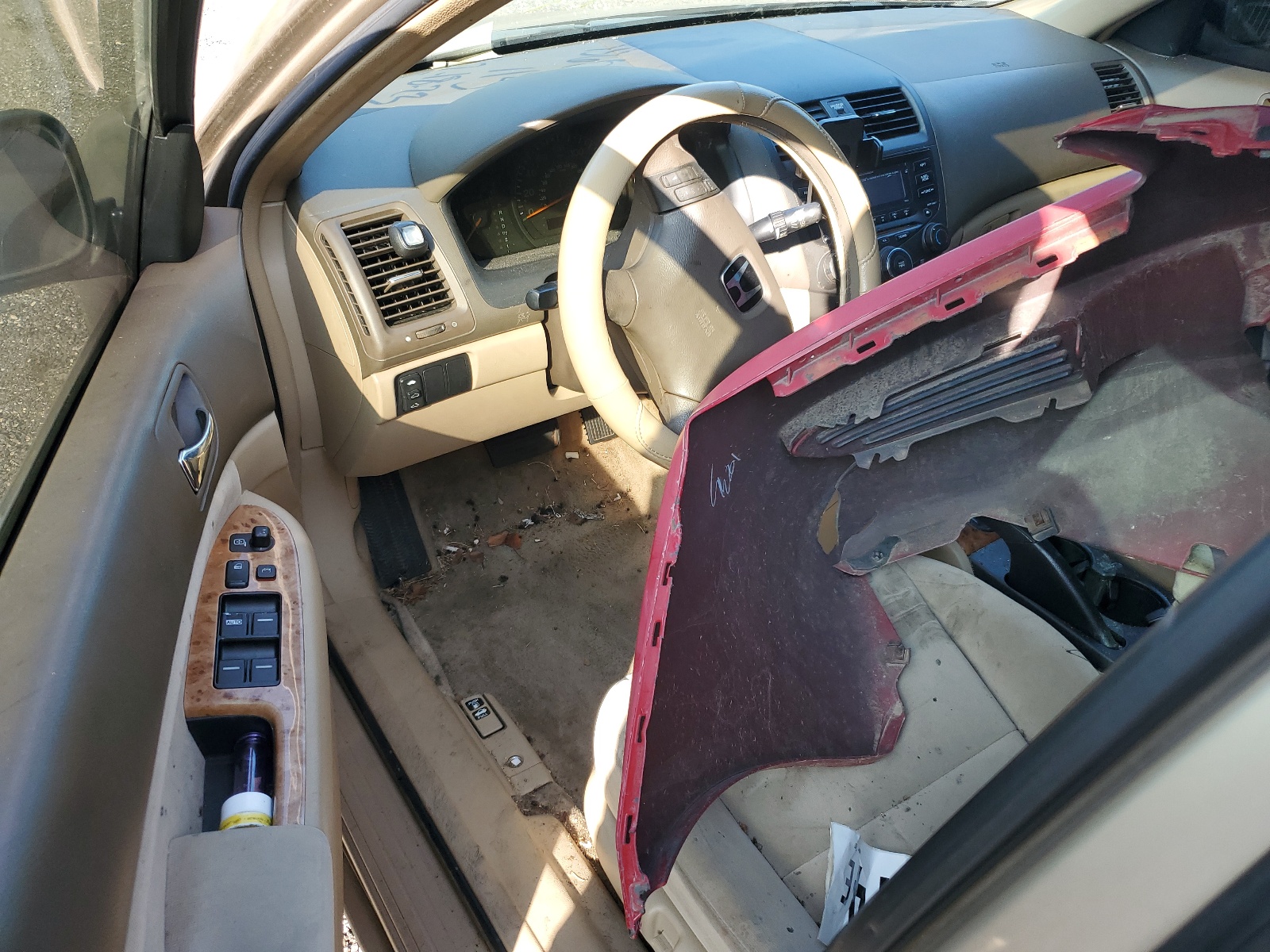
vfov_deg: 53.1
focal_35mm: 26
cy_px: 476
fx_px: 954
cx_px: 635
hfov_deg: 67.3
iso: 50
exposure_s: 1/270
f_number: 1.5
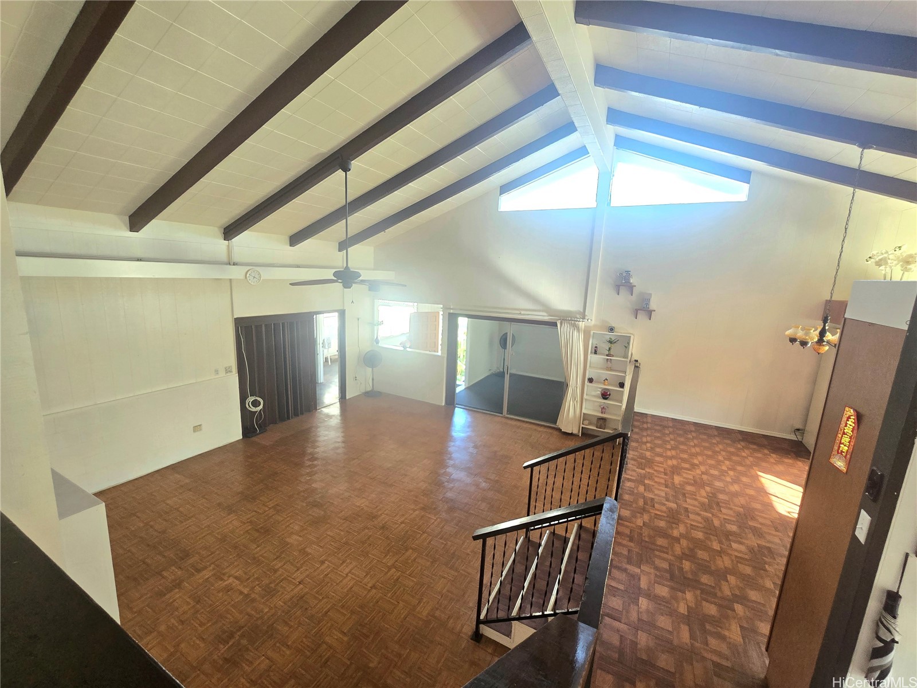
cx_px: 458
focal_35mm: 13
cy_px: 344
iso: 200
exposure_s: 1/60.2
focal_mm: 2.2
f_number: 2.2
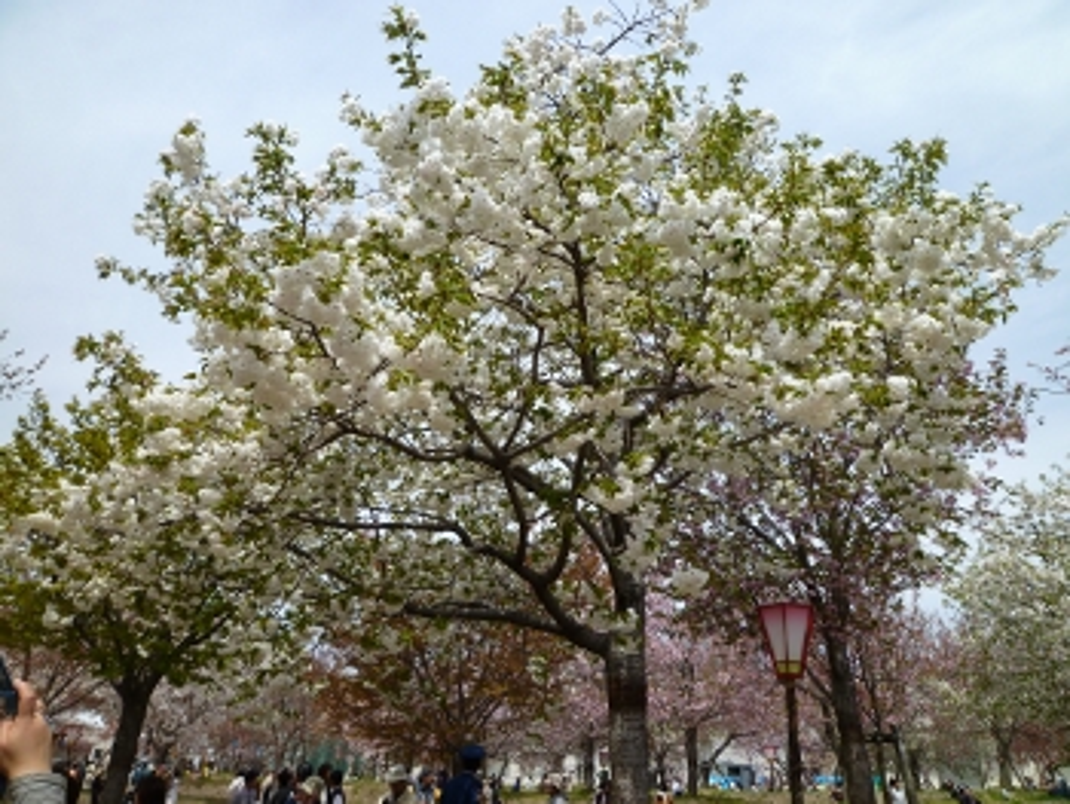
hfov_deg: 69.4
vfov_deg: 54.9
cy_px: 402
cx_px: 535
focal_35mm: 25
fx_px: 773
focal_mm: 4.5
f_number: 4.5
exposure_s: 1/500
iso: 80
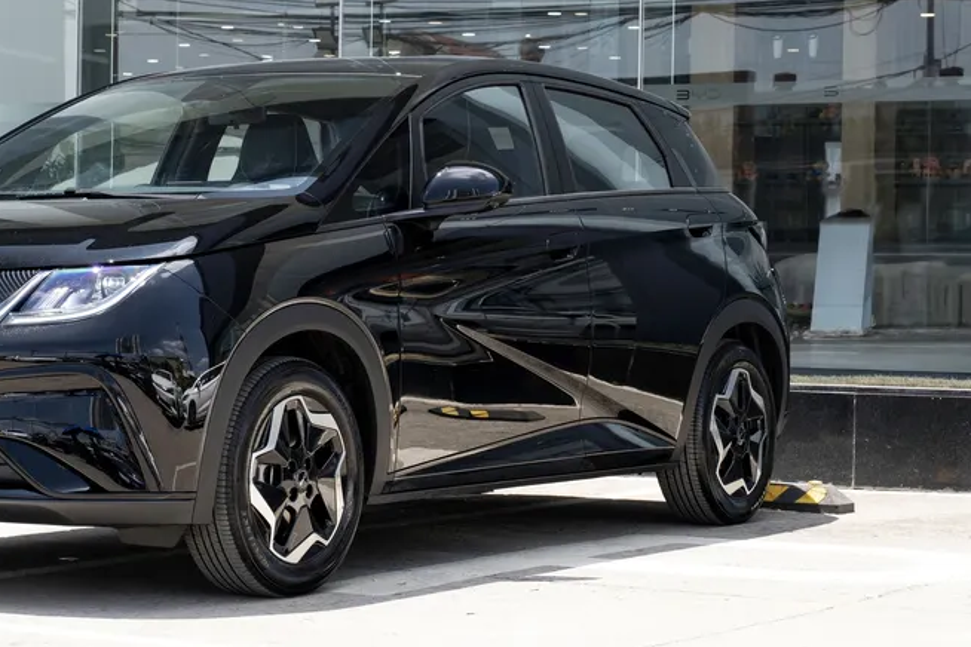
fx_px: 2886
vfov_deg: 12.8
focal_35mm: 107
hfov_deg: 19.0
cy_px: 275
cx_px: 258
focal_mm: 70
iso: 400
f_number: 10
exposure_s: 1/200
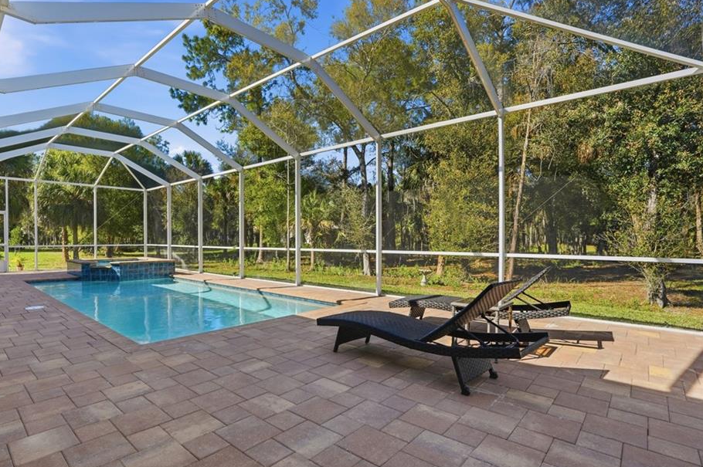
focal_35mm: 18
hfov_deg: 89.6
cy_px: 241
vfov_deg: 67.3
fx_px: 351
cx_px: 309
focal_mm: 16
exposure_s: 1/5000
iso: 400
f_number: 9
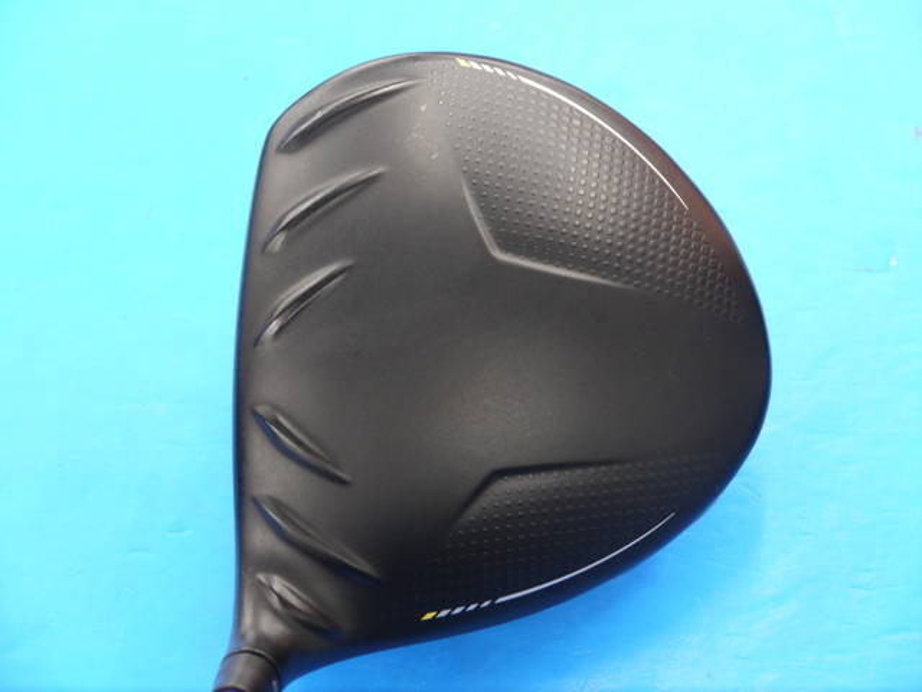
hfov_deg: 23.3
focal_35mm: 84
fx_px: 2237
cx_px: 461
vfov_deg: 17.6
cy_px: 346
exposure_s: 1/40
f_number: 5.6
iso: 800
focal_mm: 42
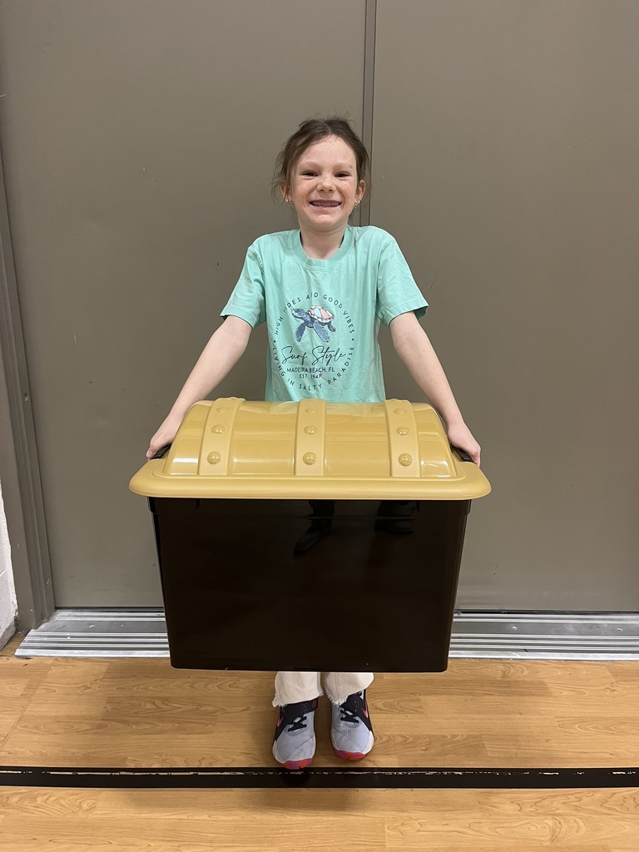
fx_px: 640
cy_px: 426
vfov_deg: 67.3
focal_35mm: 26
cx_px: 320
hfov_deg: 53.1
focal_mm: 5.1
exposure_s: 1/60
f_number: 1.6
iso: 200
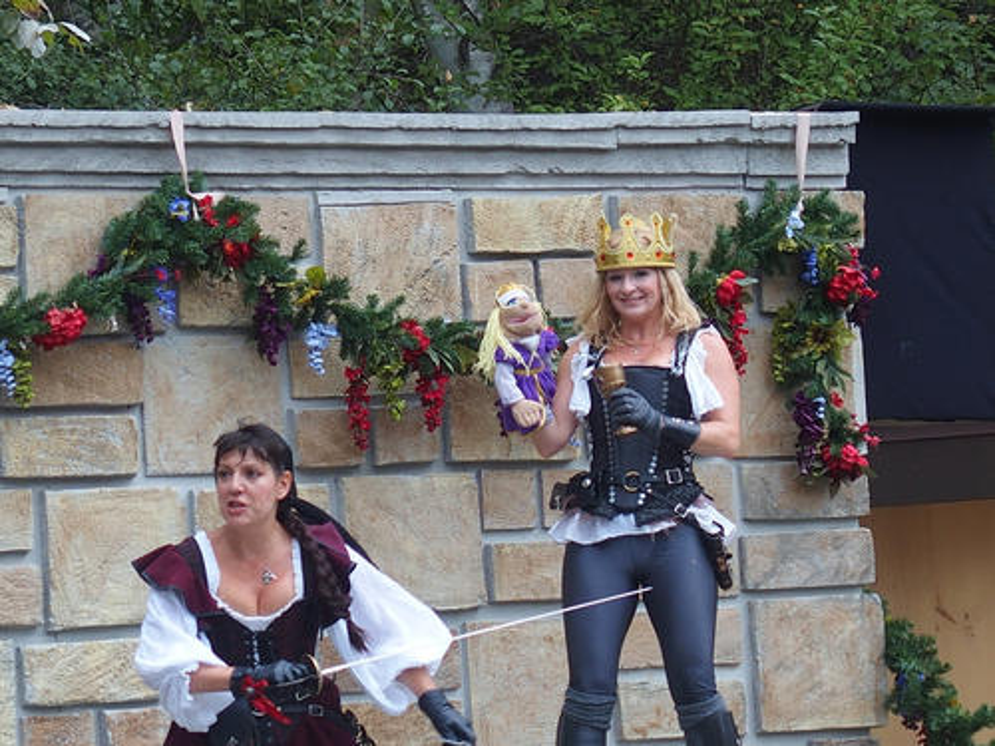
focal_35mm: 136
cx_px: 498
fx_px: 3909
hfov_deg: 14.5
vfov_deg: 10.9
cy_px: 373
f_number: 2.8
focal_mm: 28.8
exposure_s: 1/250
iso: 100
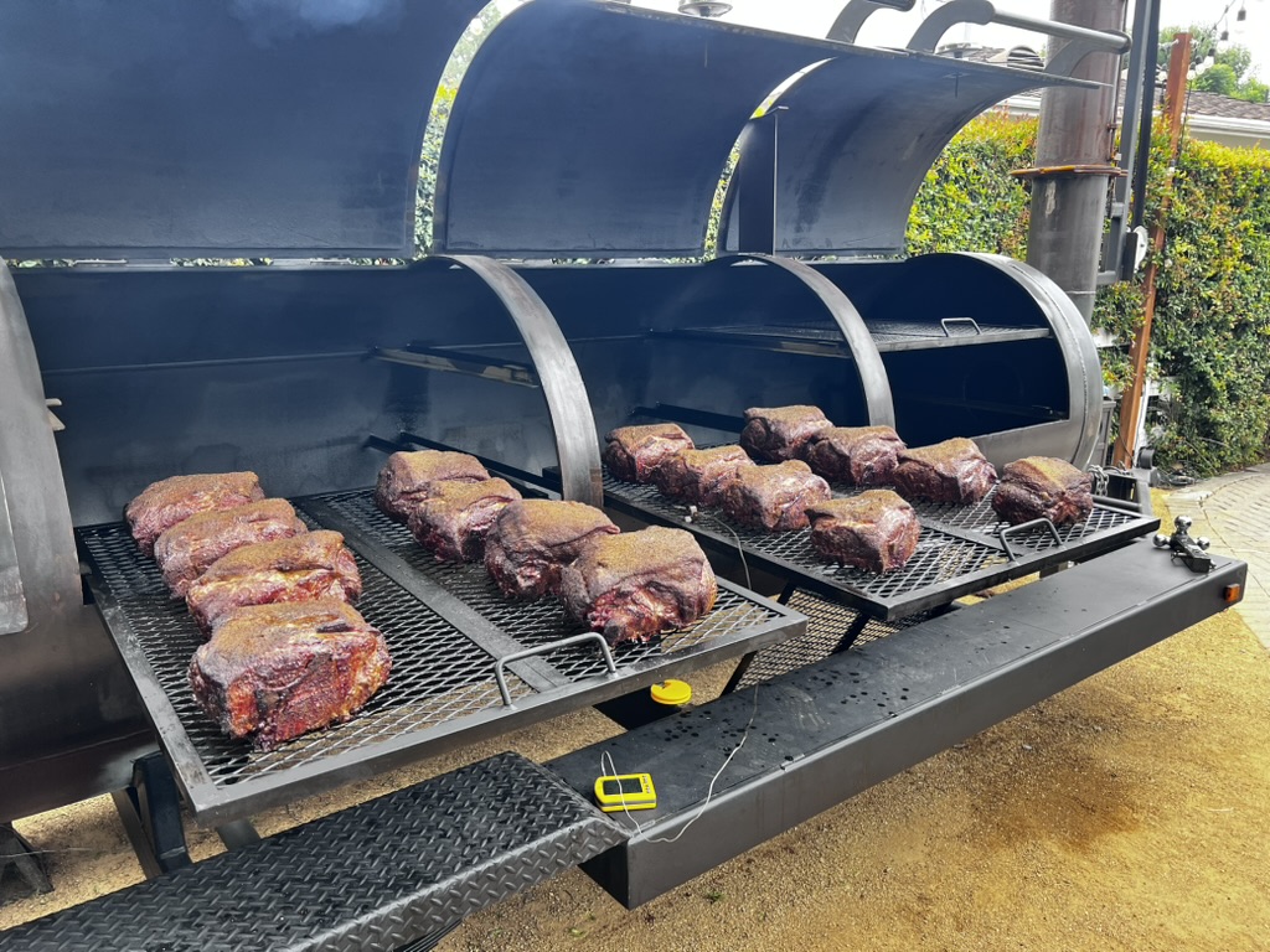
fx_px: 954
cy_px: 476
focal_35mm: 26
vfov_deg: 53.1
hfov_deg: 67.3
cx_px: 635
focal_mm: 5.7
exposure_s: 1/178
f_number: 1.5
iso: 50
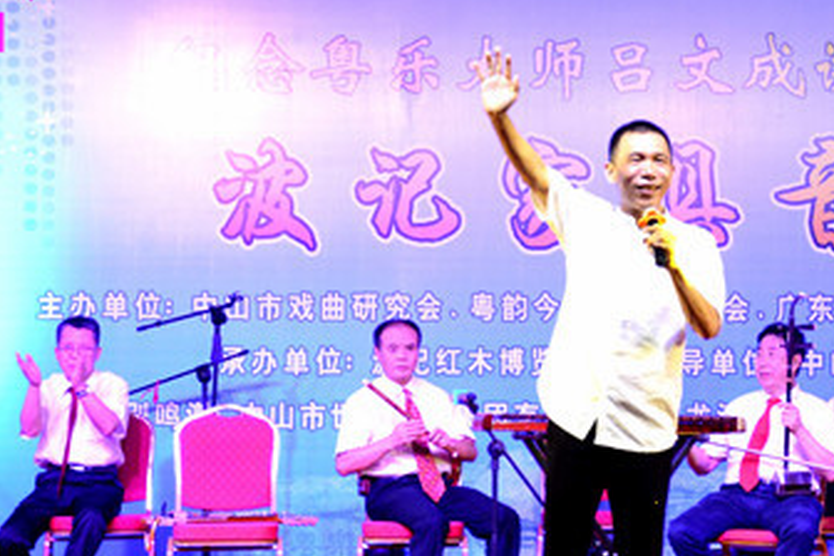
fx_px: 2479
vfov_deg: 12.8
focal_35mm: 107
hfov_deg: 18.9
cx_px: 700
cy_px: 289
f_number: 5
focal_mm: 40
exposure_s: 1/100
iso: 1250
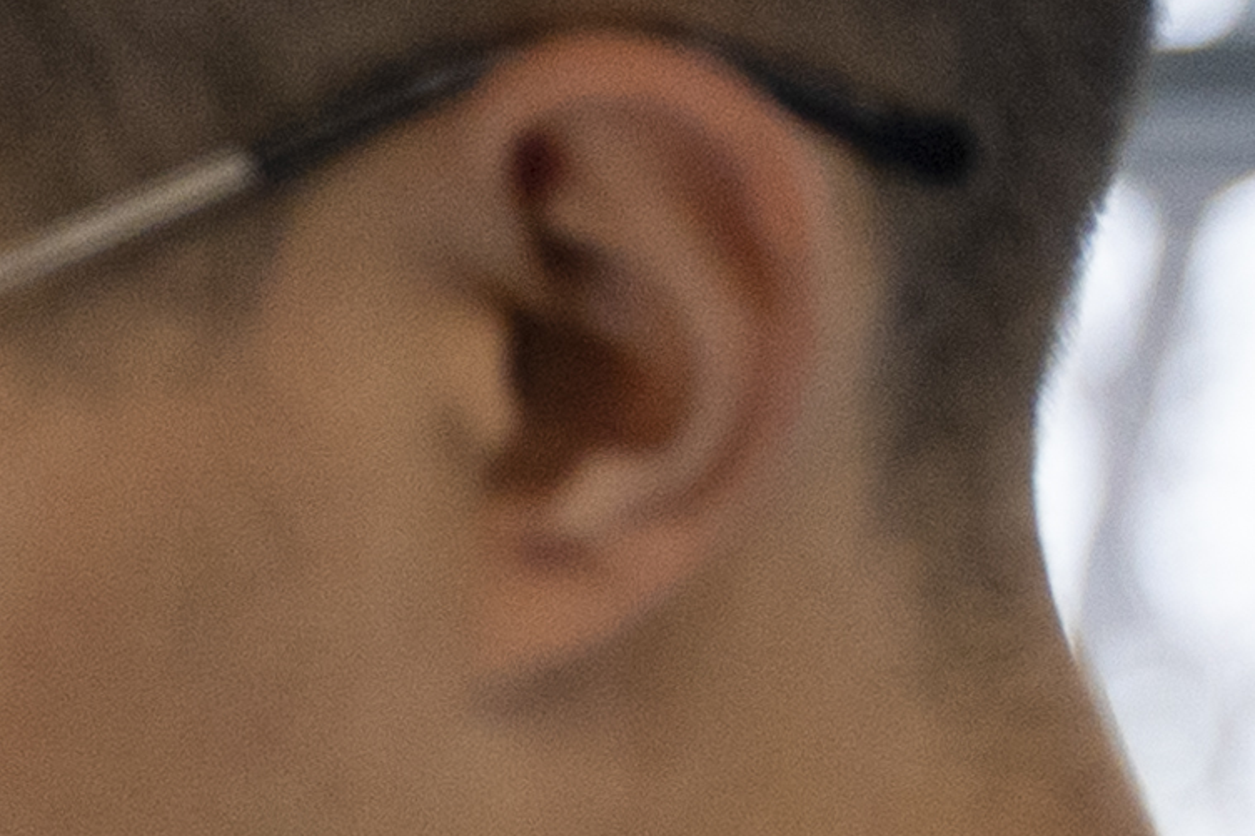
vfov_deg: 3.4
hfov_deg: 5.0
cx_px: -2927
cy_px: 2566
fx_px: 13543
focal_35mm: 389
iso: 1000
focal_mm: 48.7
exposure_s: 1/100
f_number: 3.2
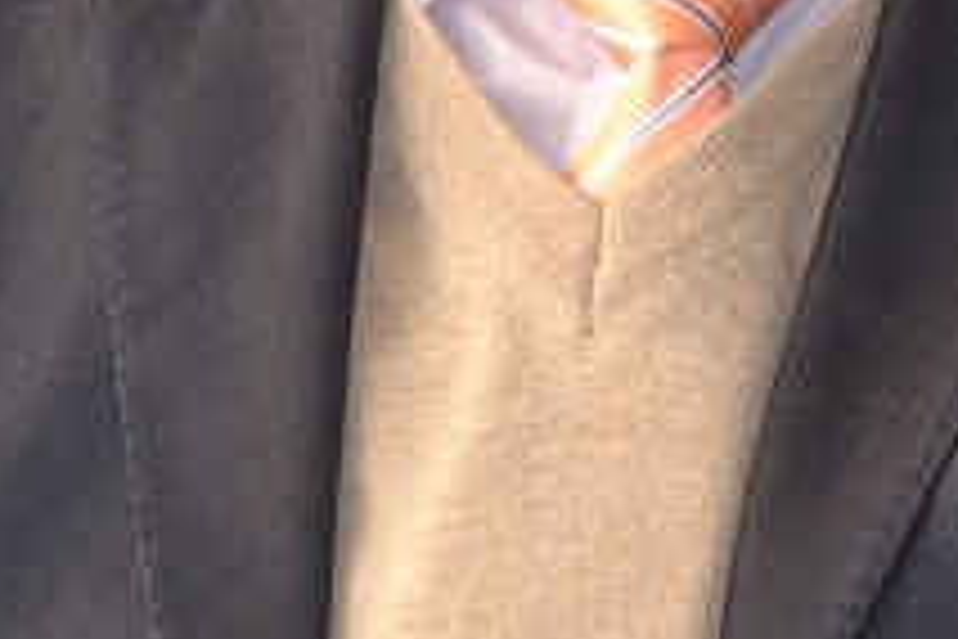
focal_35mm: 227
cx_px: 1048
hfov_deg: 9.0
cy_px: 79
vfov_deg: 6.0
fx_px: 6045
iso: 1250
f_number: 4.5
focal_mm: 35
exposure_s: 1/60
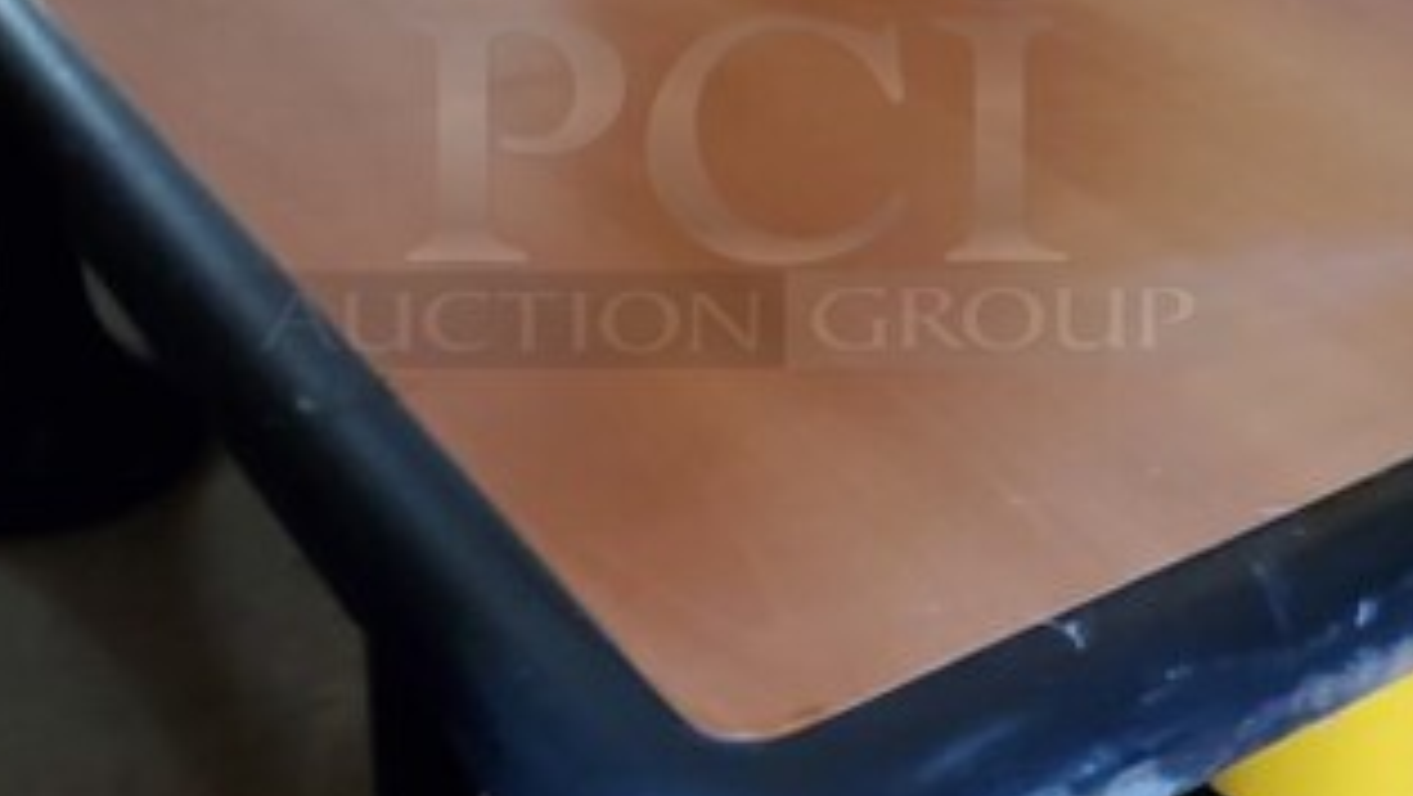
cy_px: 130
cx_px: 734
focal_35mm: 55
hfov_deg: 37.8
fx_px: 2062
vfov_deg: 21.5
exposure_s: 1/10
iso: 1000
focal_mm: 4.3
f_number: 1.5
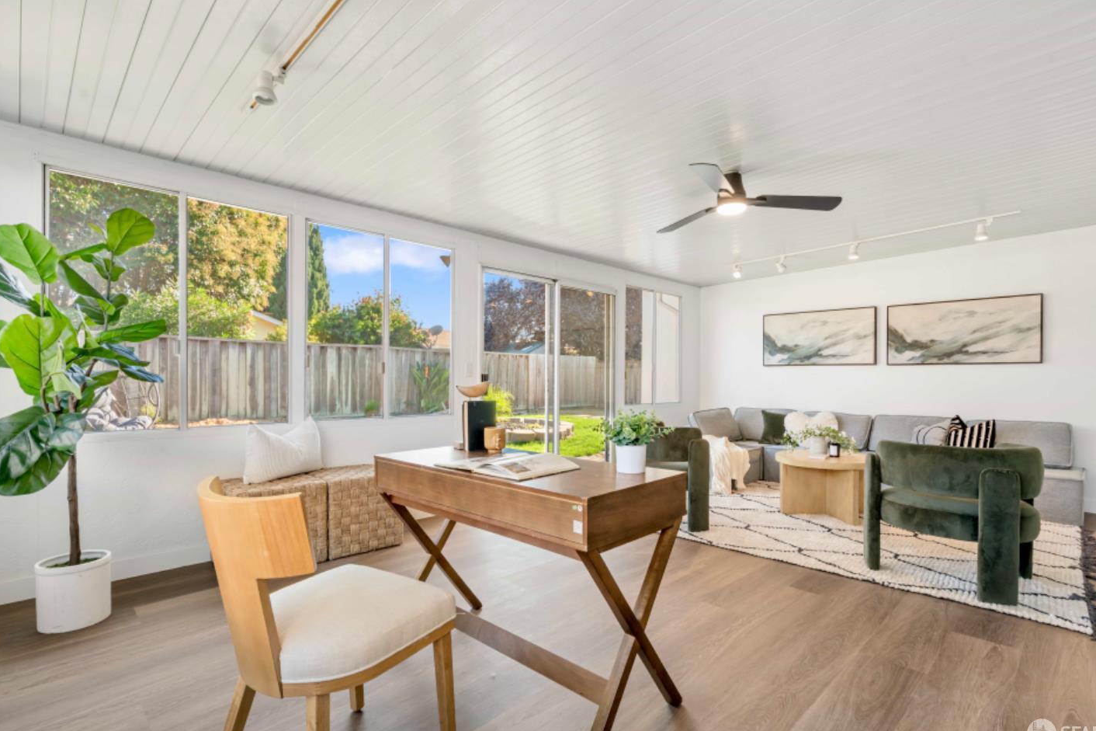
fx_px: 517
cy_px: 363
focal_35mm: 17
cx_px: 567
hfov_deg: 93.2
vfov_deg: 70.4
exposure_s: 1/8
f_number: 11
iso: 400
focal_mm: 16
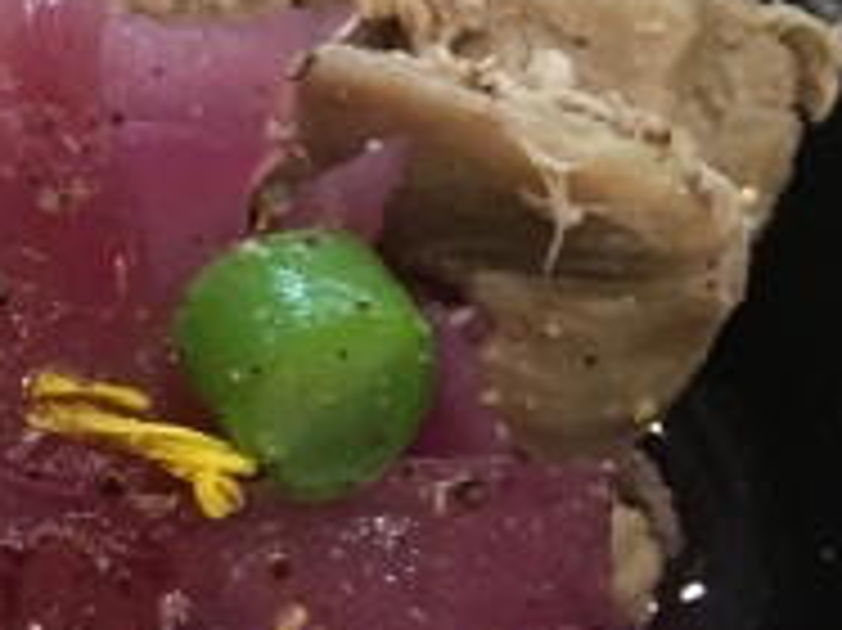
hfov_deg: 19.0
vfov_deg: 15.9
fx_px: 2261
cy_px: 342
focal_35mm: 93
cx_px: -356
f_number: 2.2
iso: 200
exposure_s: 1/24
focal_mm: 4.15
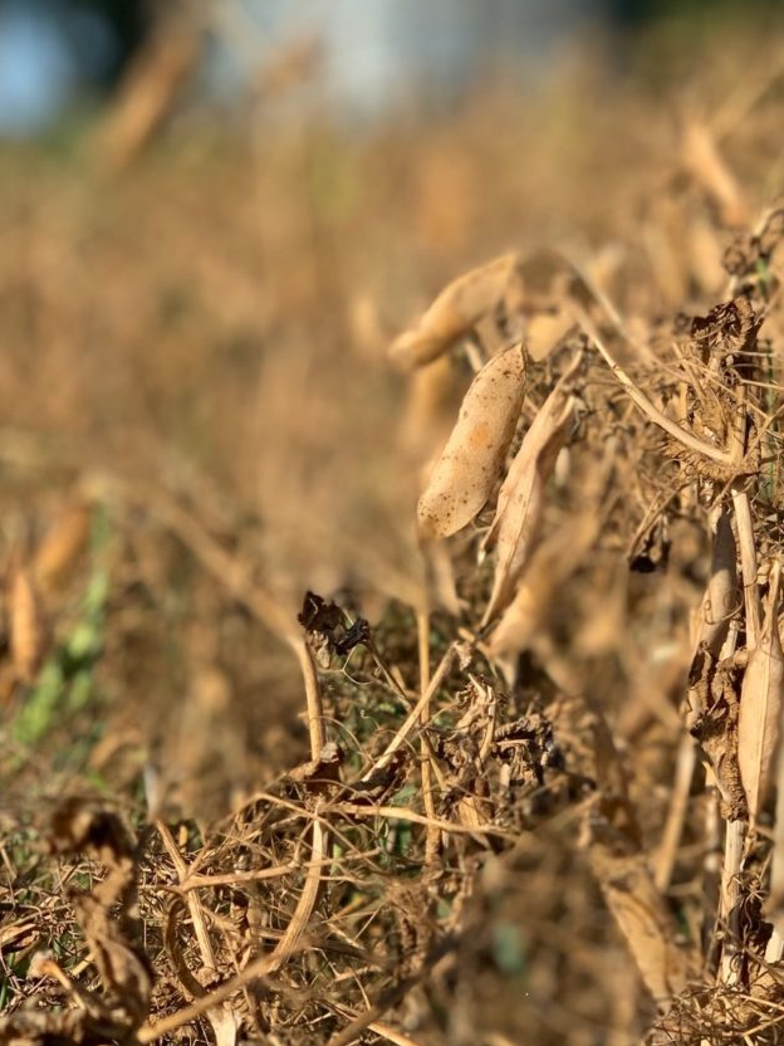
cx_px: 560
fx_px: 2899
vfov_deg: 20.4
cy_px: 438
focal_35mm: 96
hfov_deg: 15.4
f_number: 2.4
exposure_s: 1/888
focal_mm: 6
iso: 16
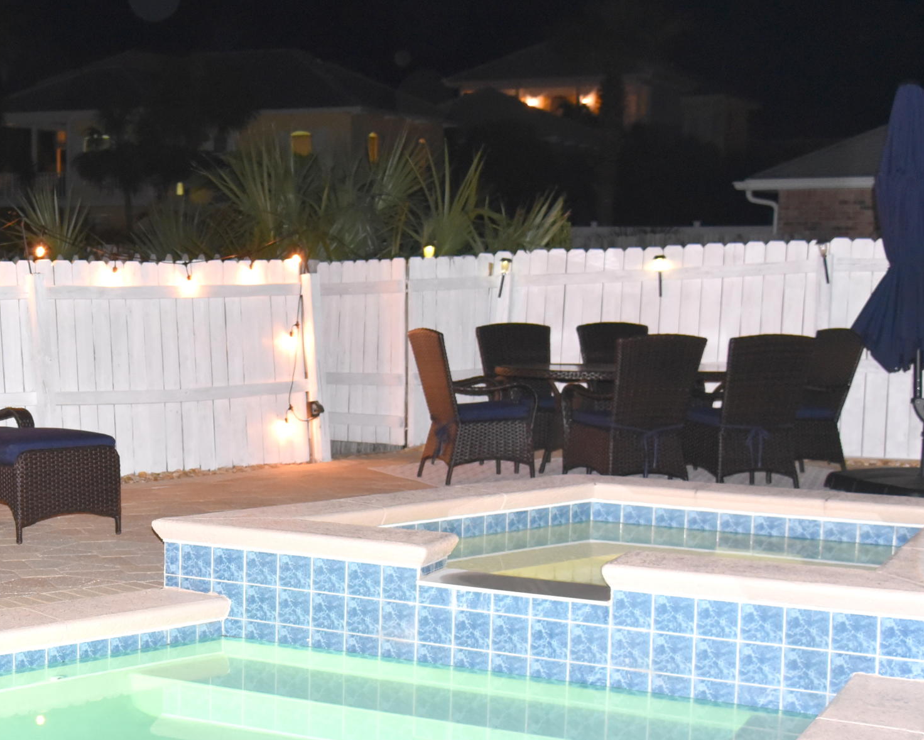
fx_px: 1832
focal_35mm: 67
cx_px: 109
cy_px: 489
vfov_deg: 22.7
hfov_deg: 27.4
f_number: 4
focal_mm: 35
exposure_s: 1/60
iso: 3200
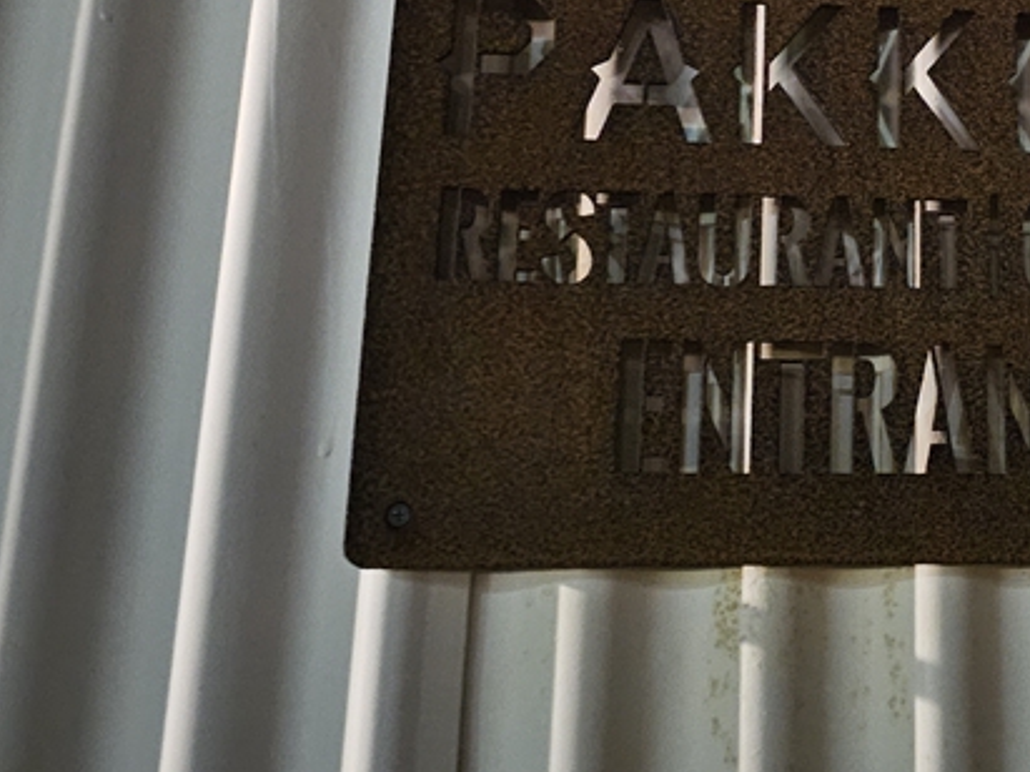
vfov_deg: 25.1
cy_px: 45
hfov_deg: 32.7
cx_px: 917
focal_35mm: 56
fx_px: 1666
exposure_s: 1/11
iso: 5000
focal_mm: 6.3
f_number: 1.7
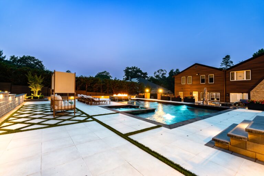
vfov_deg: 73.7
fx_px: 117
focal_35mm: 16
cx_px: 132
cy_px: 88
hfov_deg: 96.7
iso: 100
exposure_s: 1
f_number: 4
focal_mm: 16
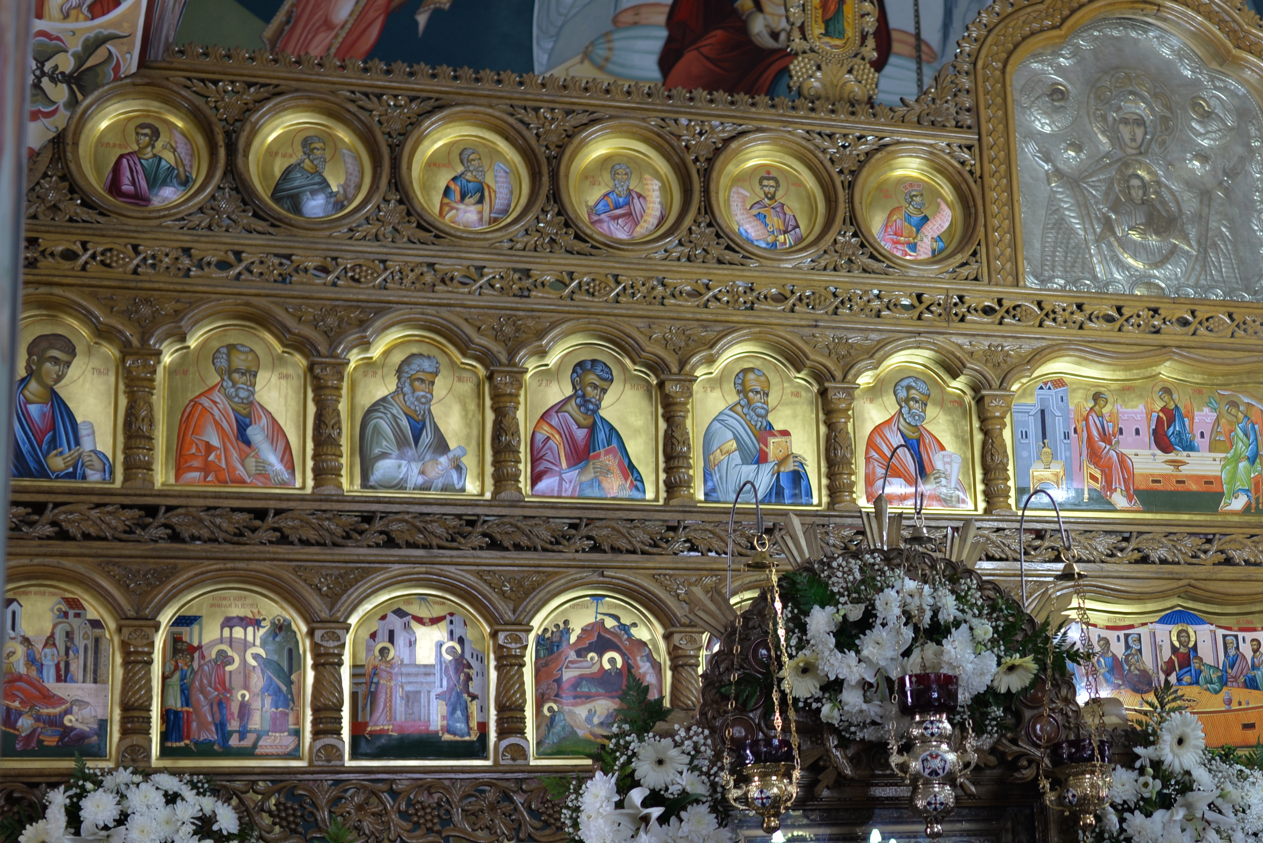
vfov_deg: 20.6
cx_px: 1065
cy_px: 538
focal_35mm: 66
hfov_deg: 29.6
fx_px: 2316
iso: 200
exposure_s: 1/40
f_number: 3.2
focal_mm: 35
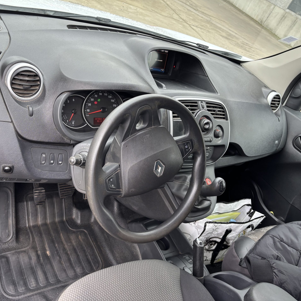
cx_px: 113
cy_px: 149
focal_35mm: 31
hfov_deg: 52.0
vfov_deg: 52.5
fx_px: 305
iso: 80
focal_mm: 5.96
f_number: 1.6
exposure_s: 1/121
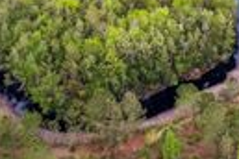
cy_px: -92
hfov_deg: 22.2
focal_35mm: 85
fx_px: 564
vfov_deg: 14.8
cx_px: 282
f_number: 2.8
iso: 100
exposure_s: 1/500
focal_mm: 8.38
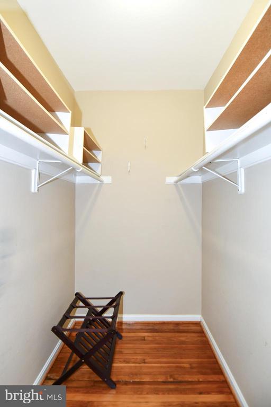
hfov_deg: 67.4
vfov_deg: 90.0
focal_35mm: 18
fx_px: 203
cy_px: 204
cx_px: 136
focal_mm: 12
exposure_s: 1/60
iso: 1400
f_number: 4
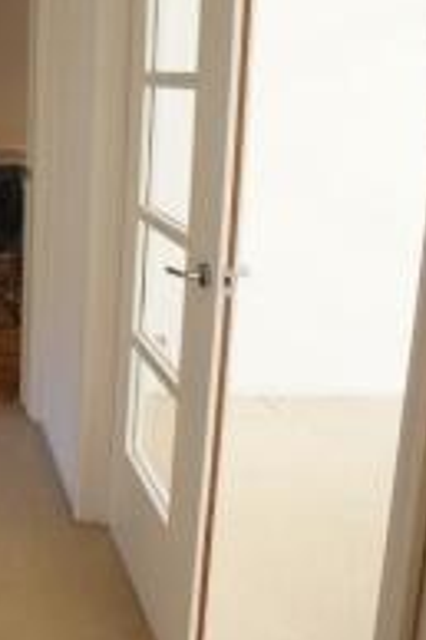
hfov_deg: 20.8
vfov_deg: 33.7
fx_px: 1049
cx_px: -139
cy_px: 219
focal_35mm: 59
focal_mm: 16
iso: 800
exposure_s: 1/160
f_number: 4
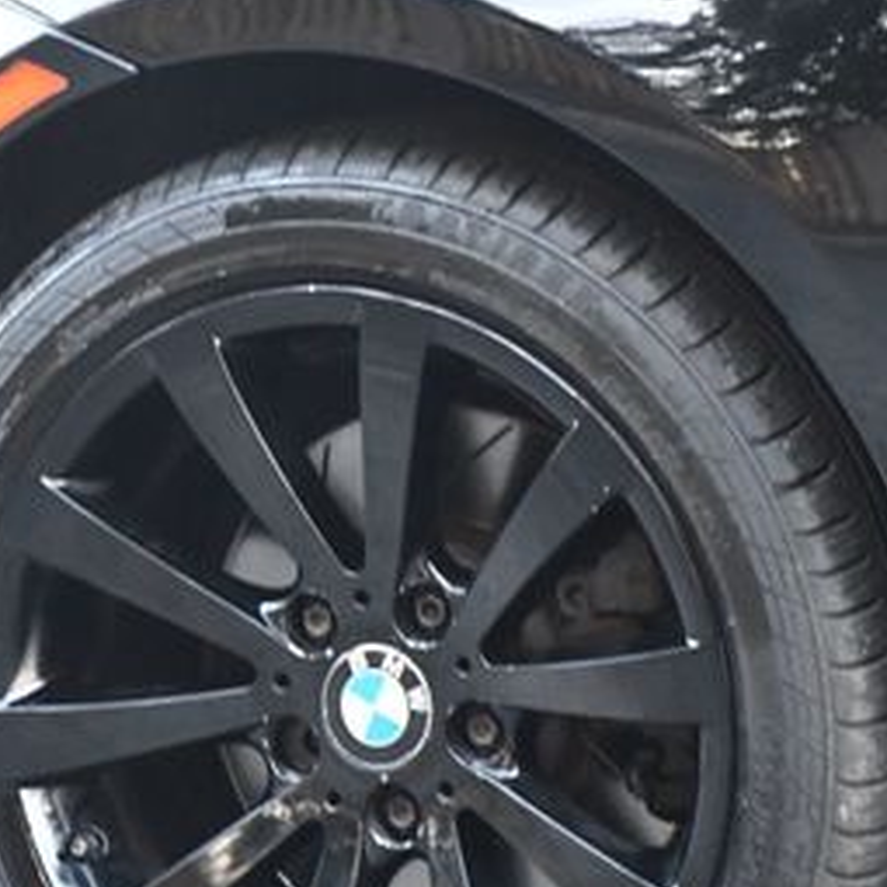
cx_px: 421
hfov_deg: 4.9
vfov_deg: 4.9
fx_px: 10379
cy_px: 616
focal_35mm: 358
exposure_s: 1/60
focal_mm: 112
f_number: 4.8
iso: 3600
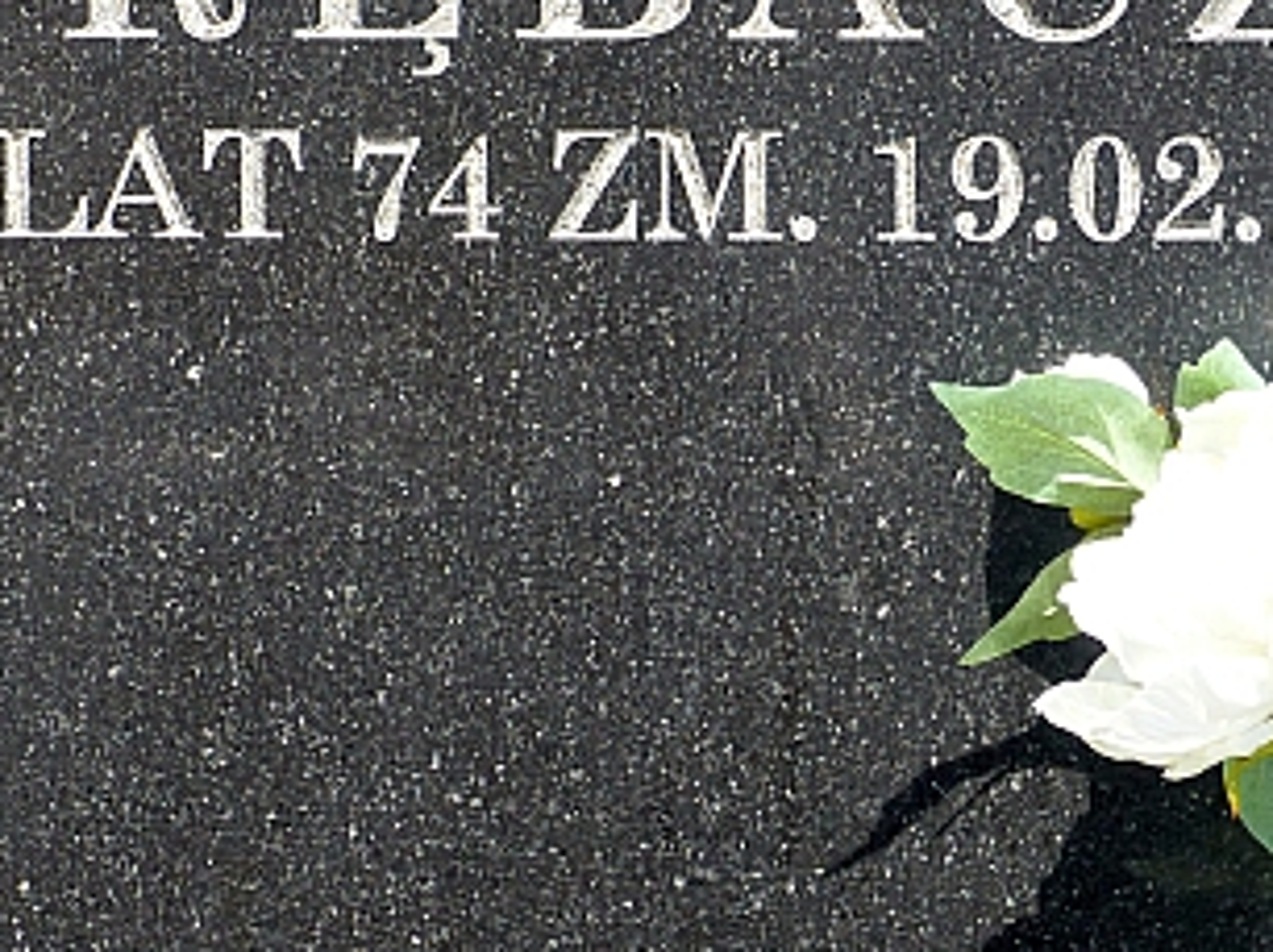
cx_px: 641
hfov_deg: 5.9
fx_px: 12457
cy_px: 17
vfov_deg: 4.4
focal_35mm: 339
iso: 100
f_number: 4
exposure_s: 1/400
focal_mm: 29.2
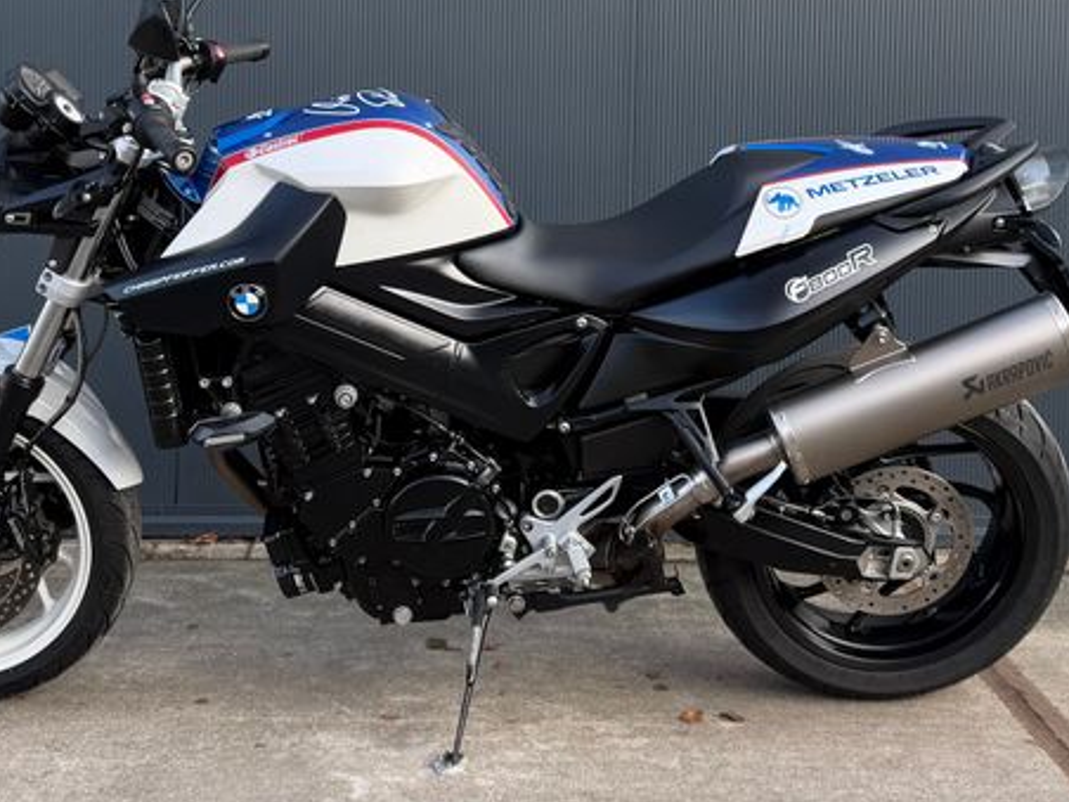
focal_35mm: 34
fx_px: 1050
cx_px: 445
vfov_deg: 41.0
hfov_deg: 53.7
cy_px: 239
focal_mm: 6.76
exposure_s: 1/261
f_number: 1.78
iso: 64
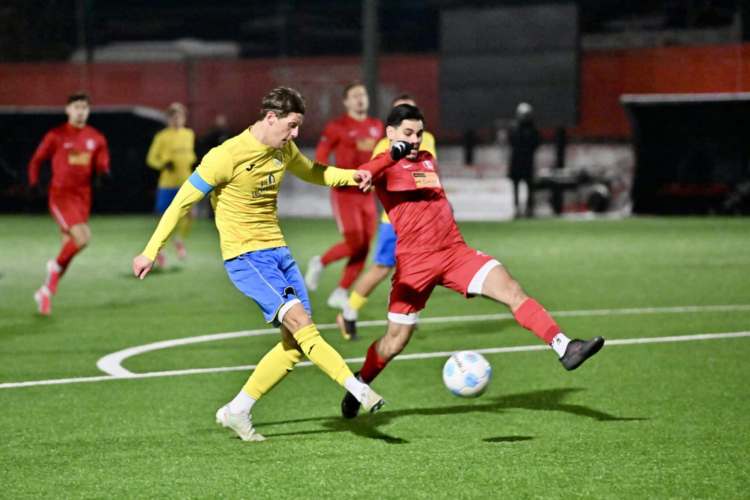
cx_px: 375
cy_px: 250
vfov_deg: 7.2
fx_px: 3958
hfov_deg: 10.8
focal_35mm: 190
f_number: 3.2
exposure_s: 1/1250
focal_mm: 190
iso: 10000
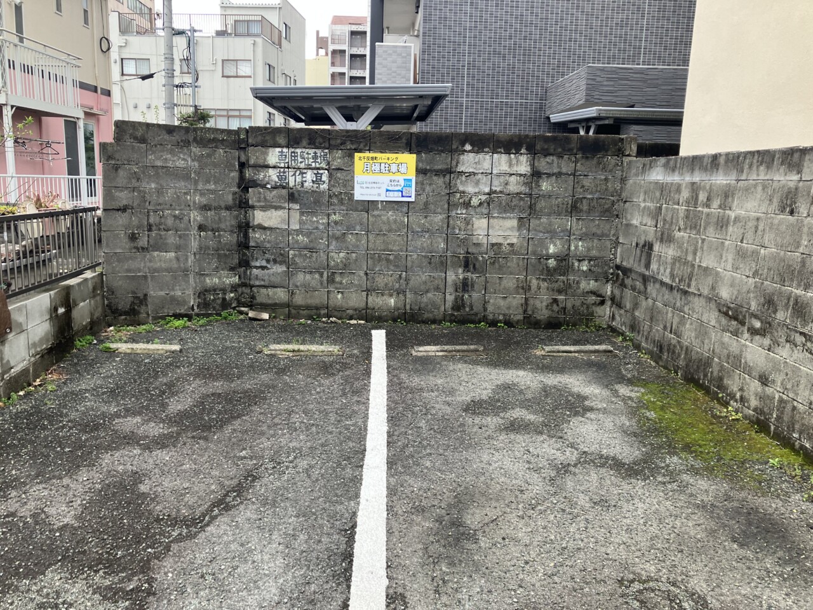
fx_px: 658
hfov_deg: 63.4
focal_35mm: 28
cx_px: 406
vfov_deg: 49.7
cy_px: 305
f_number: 1.8
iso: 50
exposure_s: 1/121
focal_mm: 3.99
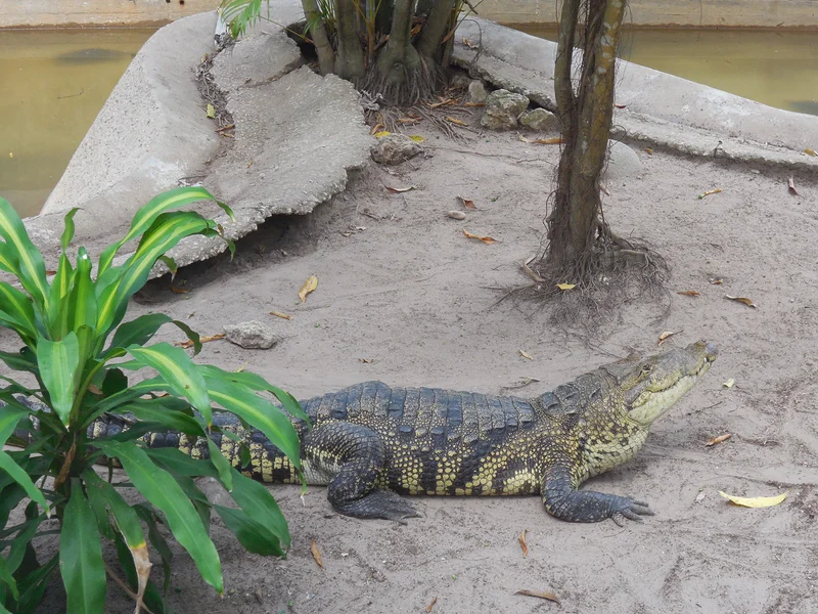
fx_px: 1701
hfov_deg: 27.0
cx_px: 409
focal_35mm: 72
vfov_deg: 20.4
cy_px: 307
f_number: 6
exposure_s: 1/30
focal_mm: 12.8
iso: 280
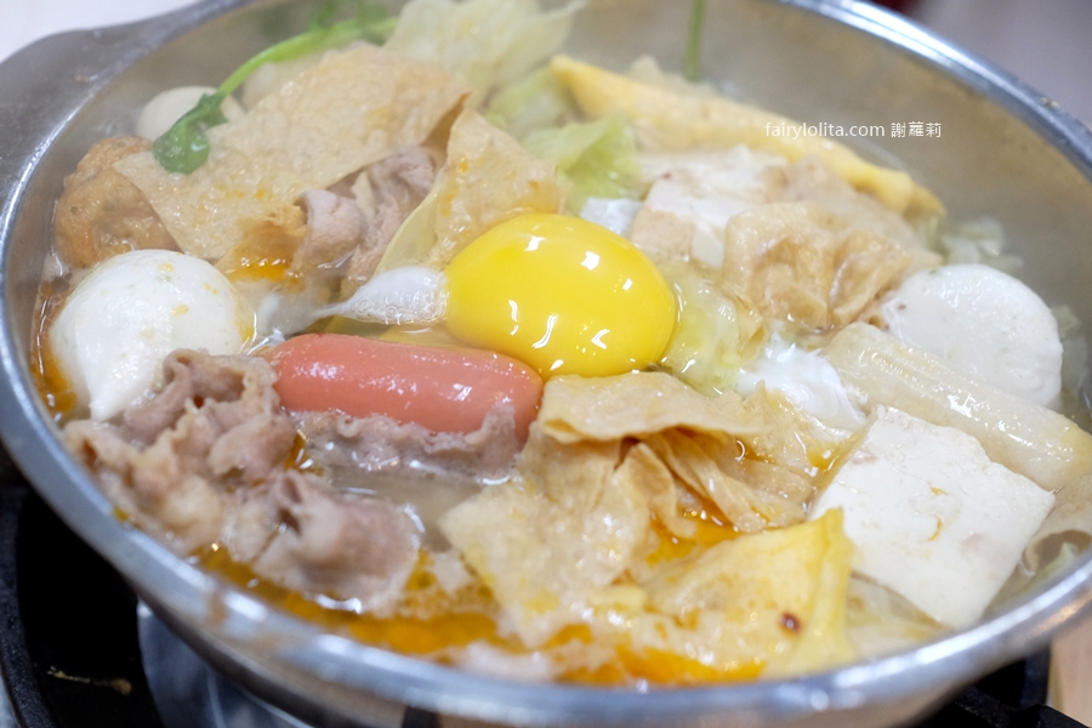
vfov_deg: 37.9
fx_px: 1062
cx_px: 546
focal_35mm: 35
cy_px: 364
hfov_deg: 54.4
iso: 1600
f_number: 3.6
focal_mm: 23
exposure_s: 1/56
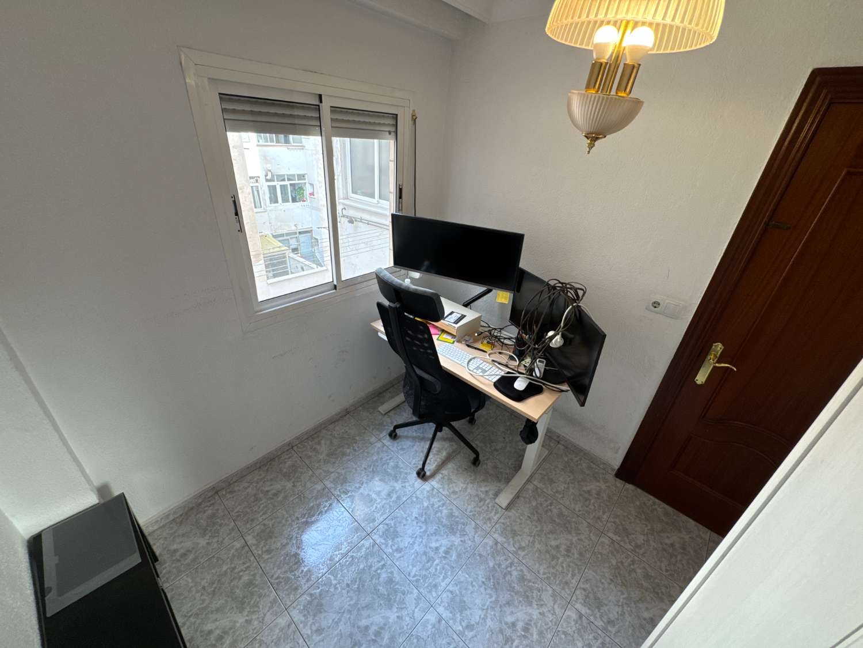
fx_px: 349
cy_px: 324
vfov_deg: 85.7
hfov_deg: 102.1
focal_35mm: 14
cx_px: 432
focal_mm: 2.22
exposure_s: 1/99
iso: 125
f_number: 2.2
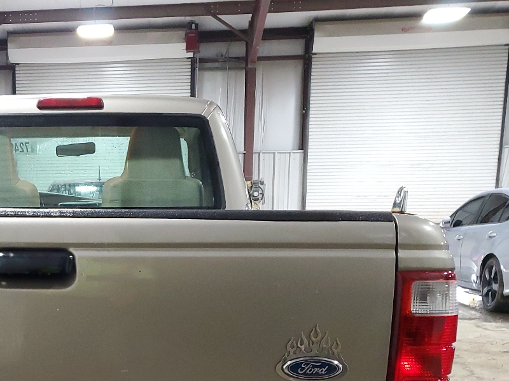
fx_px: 765
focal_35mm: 52
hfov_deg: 34.9
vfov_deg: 26.5
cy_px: 380
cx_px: 61
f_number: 1.5
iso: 279
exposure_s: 1/60.2
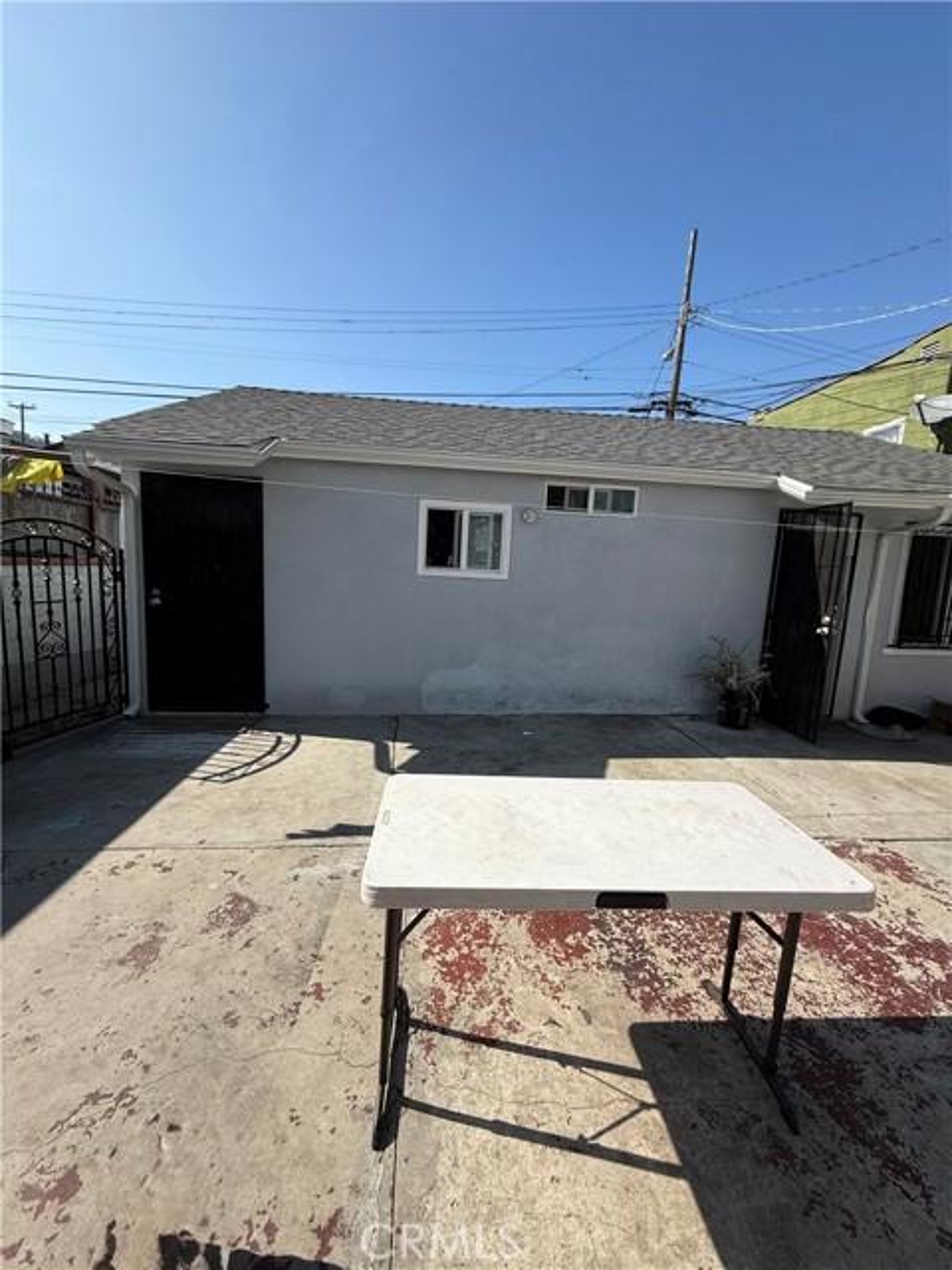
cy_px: 635
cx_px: 476
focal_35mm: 14
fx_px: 513
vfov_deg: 102.1
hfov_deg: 85.7
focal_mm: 2.22
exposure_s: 1/1961
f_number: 2.2
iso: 50
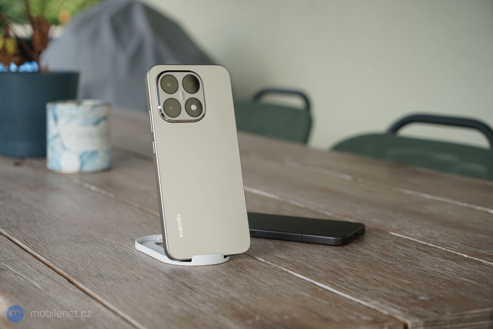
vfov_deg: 19.5
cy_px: 164
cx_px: 246
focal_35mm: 70
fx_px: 959
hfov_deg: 28.8
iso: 100
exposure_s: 1/200
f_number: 5.6
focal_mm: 70
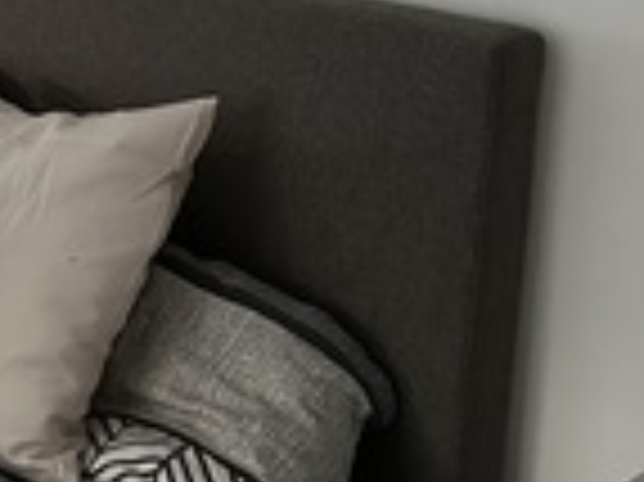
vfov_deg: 20.2
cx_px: -158
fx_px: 1245
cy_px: -135
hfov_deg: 25.6
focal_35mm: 67
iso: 1000
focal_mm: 6.86
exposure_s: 1/45
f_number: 1.78
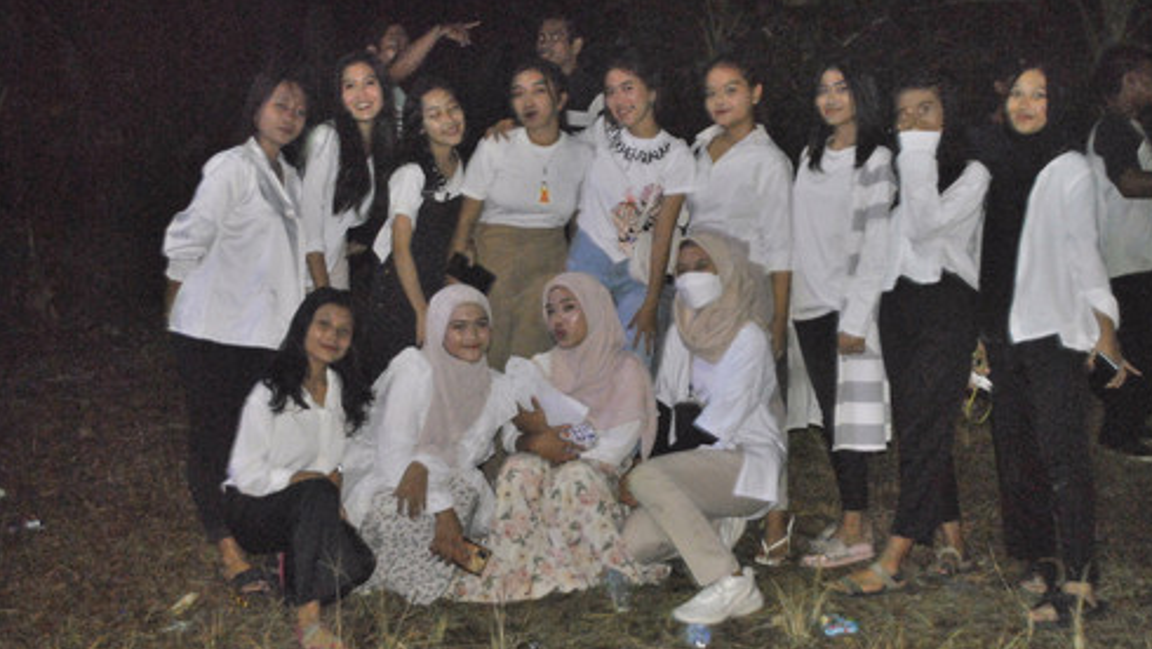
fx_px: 1375
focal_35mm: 45
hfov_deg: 45.5
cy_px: 294
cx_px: 585
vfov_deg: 26.5
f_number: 4.5
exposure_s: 1/25
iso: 1600
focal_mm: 28
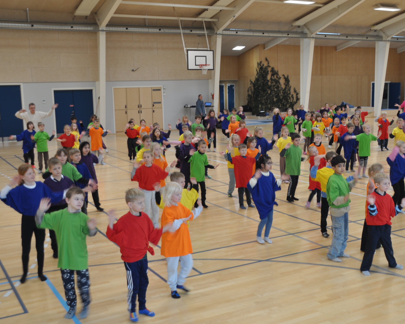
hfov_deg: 39.7
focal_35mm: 47
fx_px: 559
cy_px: 155
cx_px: 244
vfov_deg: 32.3
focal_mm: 25
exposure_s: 1/30
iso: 280
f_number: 5.6
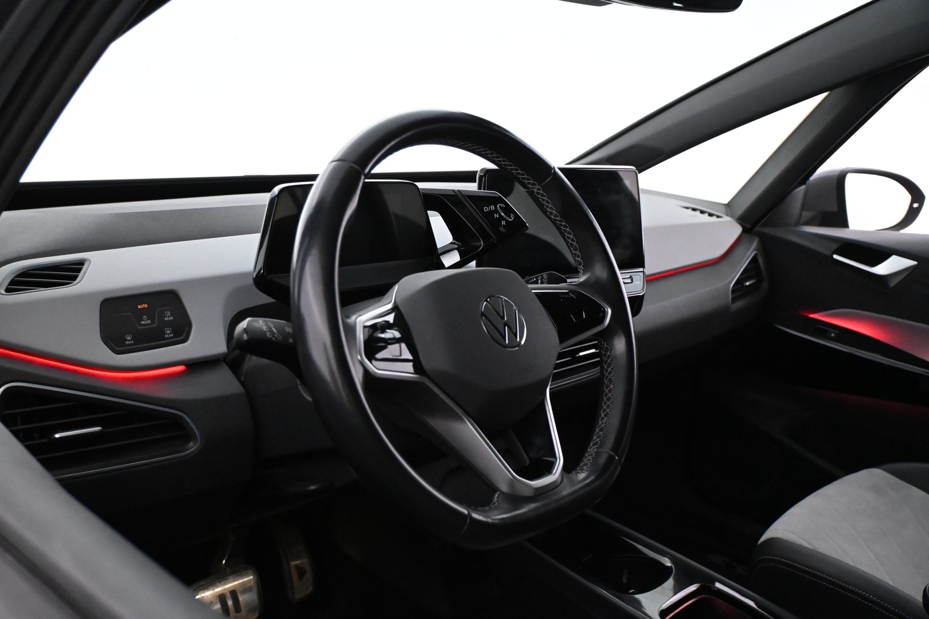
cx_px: 464
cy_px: 310
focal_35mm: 33
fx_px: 852
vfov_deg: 40.0
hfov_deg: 57.2
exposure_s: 1/60
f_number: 4
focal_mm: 22
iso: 5600
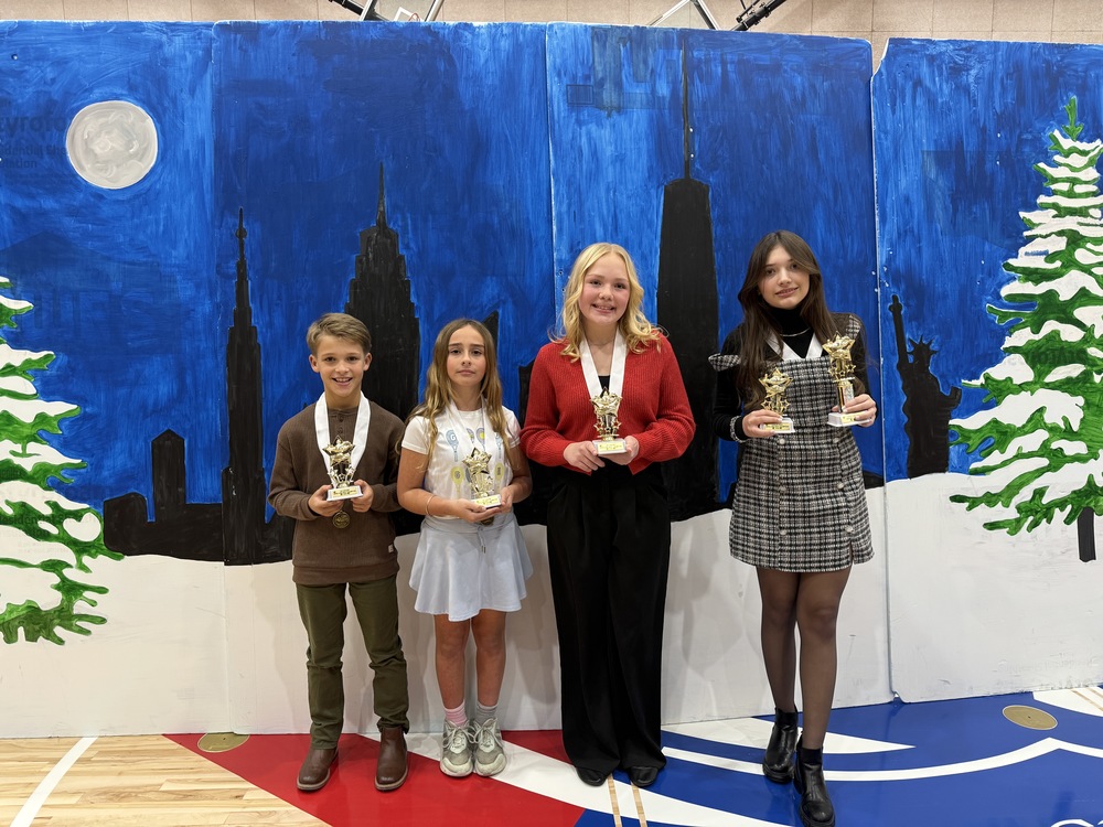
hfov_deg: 71.6
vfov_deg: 56.8
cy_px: 414
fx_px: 765
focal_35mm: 24
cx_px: 552
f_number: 1.78
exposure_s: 1/60
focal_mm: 6.76
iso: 200
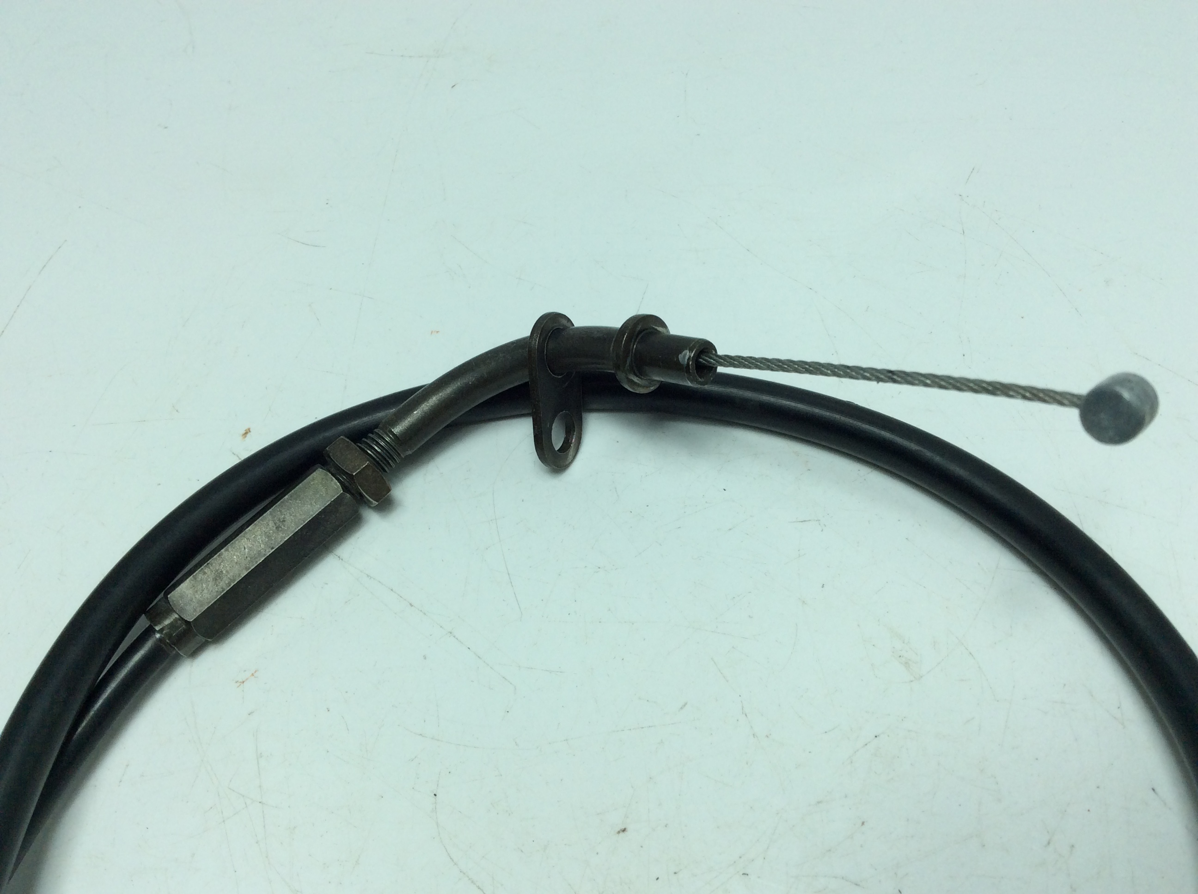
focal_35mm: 32
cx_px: 599
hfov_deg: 56.9
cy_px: 447
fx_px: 1106
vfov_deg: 44.1
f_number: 2.4
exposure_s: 1/583
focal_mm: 3.3
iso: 32
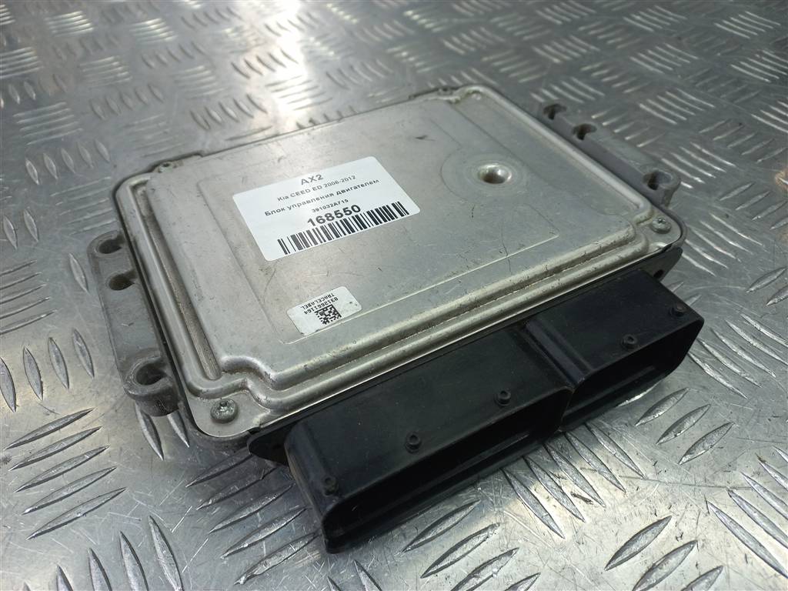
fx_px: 569
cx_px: 394
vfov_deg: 54.9
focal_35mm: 25
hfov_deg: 69.4
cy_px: 296
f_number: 1.8
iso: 50
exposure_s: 1/50
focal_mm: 4.6
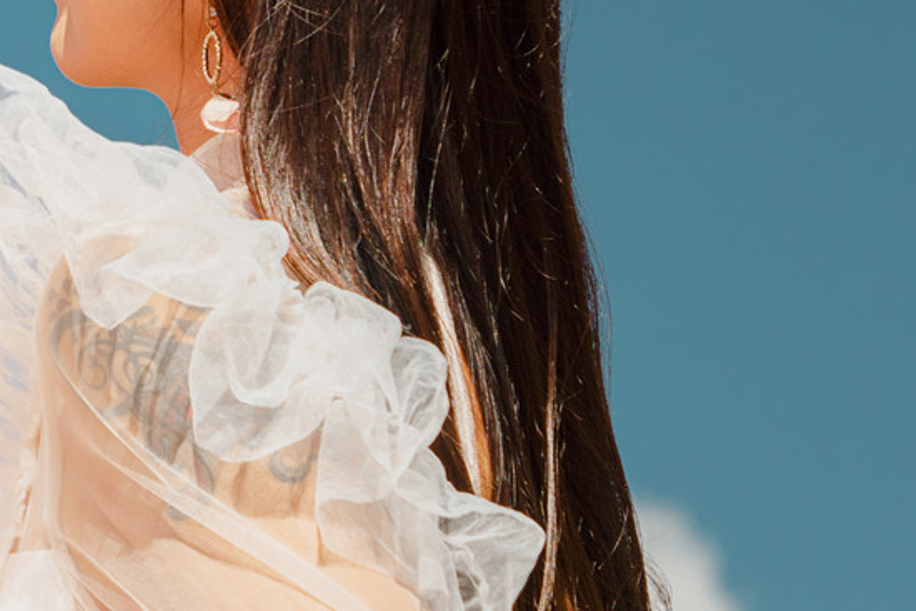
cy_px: 207
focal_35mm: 325
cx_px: -561
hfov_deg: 6.2
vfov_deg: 4.2
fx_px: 8271
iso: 100
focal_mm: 86
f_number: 6.3
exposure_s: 1/800
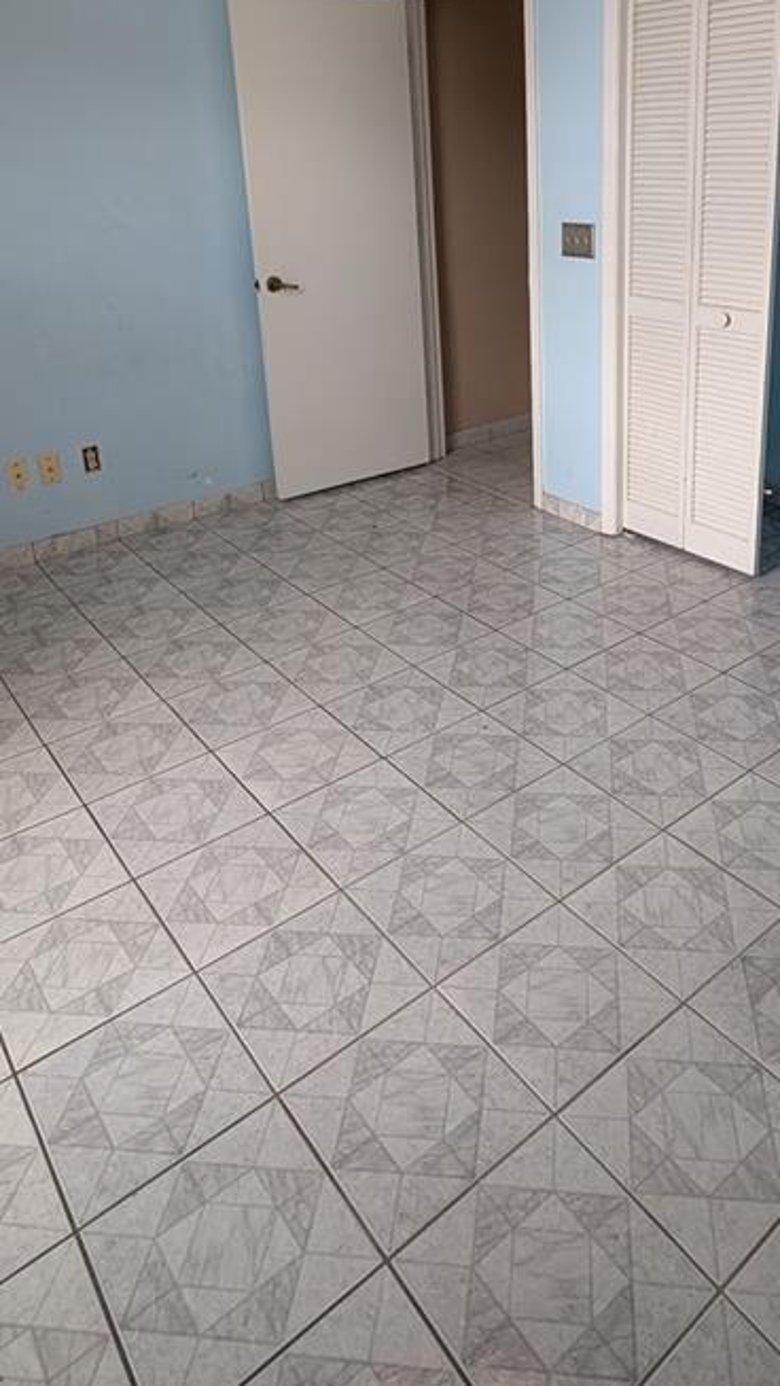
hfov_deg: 47.3
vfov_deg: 73.0
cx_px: 482
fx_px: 882
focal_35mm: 24
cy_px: 415
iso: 51
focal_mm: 2.02
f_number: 1.7
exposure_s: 1/77.4
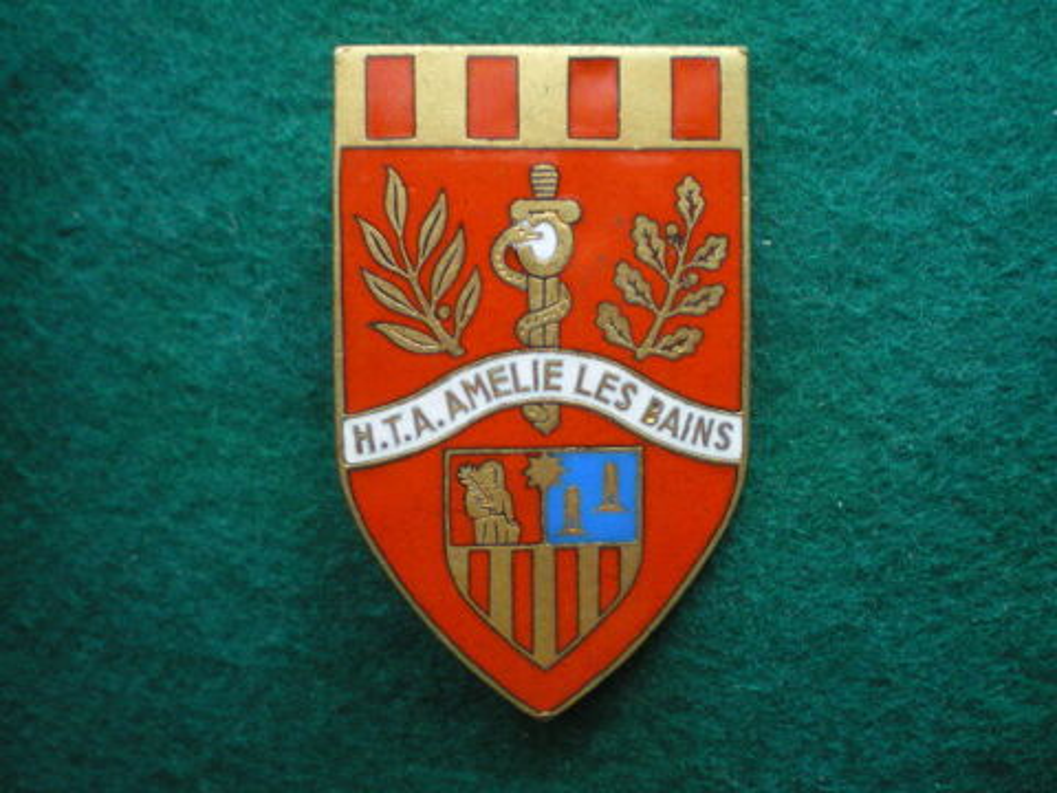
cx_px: 528
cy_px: 396
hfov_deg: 49.0
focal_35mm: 38
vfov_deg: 37.7
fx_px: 1160
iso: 400
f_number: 3.1
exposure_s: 1/25
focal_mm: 6.3
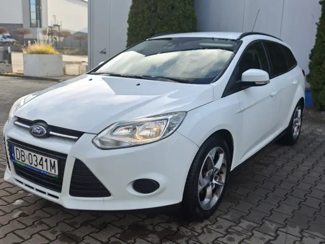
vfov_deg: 44.2
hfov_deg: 56.8
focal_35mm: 32
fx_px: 300
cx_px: 162
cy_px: 122
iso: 50
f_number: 2
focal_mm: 8.72
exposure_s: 1/658
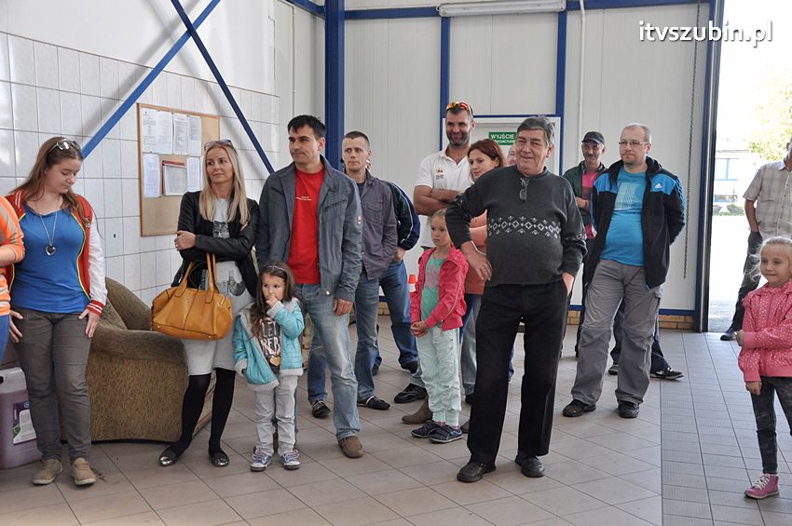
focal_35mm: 42
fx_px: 923
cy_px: 263
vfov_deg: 31.8
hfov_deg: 46.4
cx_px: 396
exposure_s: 1/200
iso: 1250
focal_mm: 28
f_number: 5.6
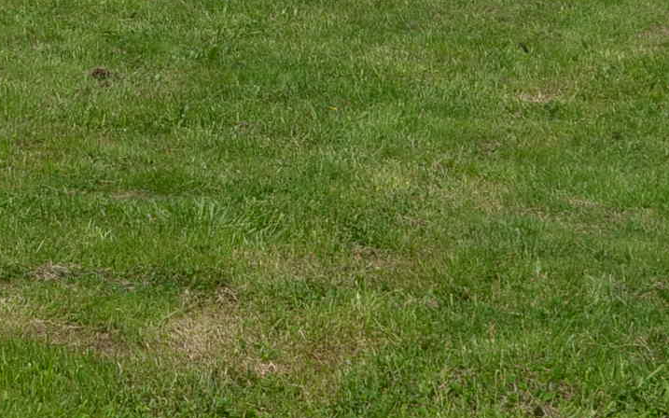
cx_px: -231
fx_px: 3045
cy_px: -106
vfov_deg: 7.8
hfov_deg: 12.1
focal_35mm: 167
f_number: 8
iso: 100
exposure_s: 1/250
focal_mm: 34
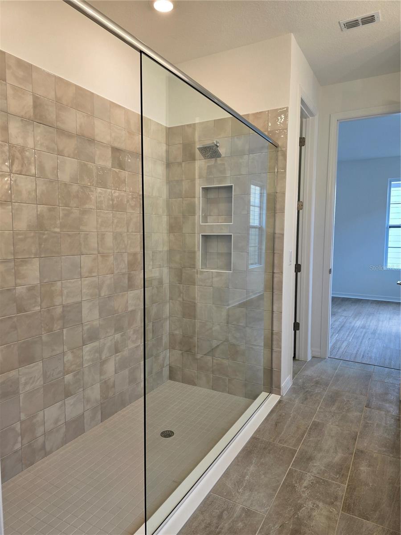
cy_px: 268
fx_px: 355
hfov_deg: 58.9
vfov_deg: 73.9
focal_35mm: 23
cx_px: 200
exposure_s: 1/120
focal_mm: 6.3
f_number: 1.7
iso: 64
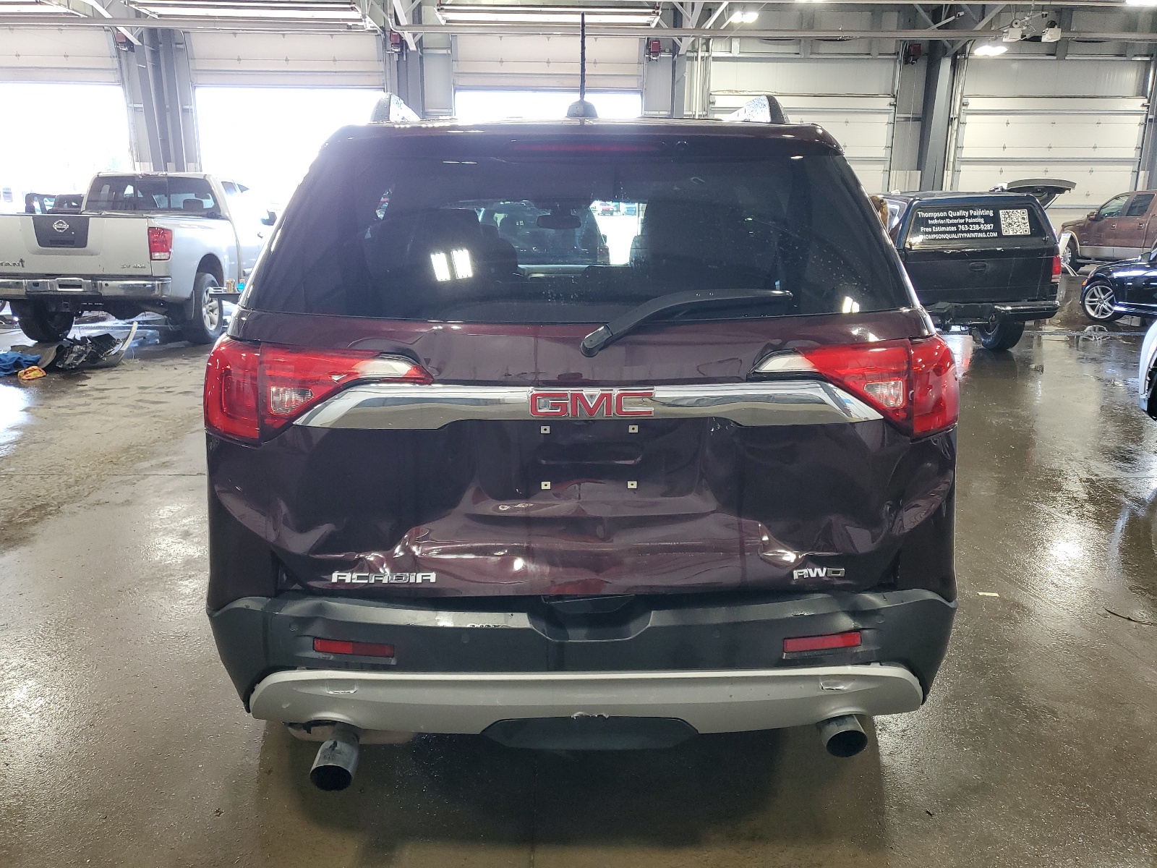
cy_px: 434
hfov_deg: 67.3
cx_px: 578
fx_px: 869
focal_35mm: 26
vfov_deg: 53.1
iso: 108
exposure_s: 1/60.2
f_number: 1.5
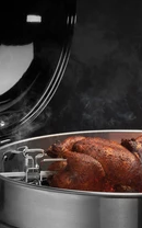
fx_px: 1437
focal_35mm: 232
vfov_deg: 9.0
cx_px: 120
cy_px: 128
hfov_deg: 5.7
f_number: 16
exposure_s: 1/160
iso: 200
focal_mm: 105
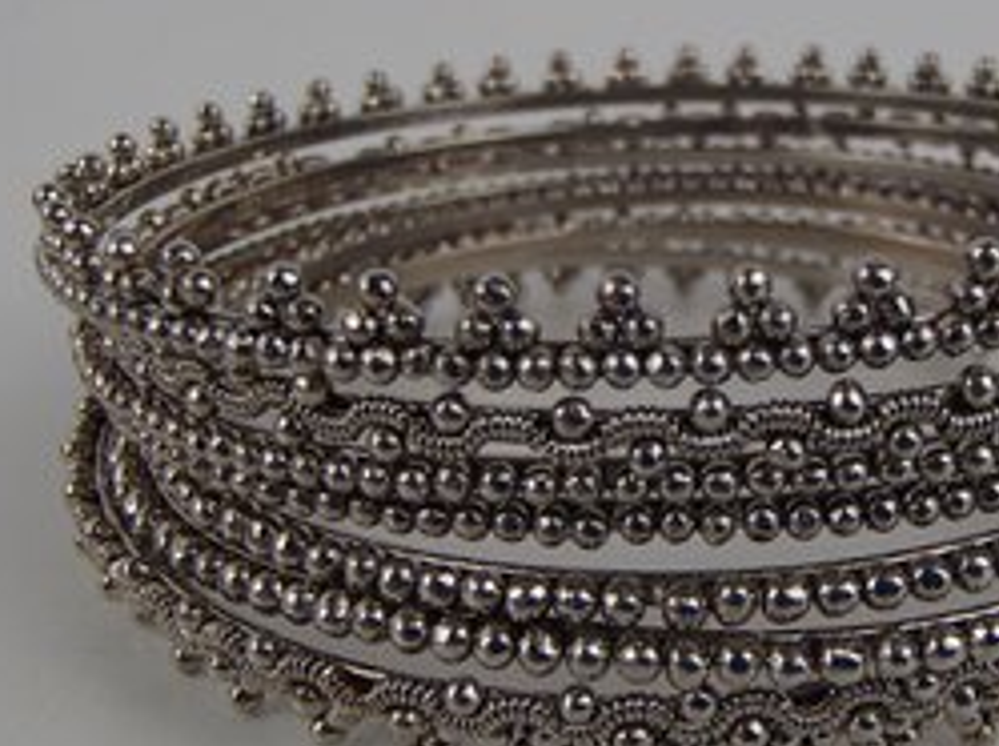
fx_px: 1470
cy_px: 403
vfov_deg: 28.5
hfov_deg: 37.2
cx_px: 664
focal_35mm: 51
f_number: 4.7
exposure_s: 1/160
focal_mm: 6.64
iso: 200
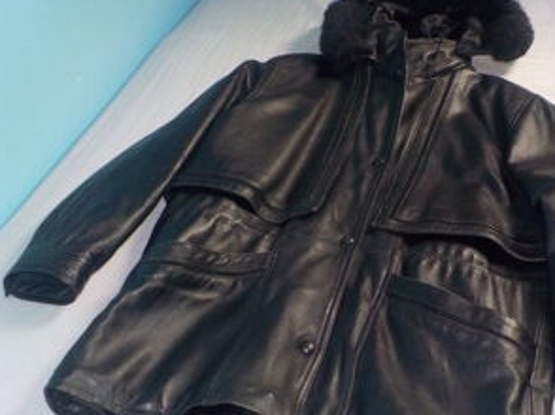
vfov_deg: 29.6
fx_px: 785
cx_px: 353
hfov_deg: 38.6
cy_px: 213
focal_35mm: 49
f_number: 3.3
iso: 200
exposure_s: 1/30
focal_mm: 4.1
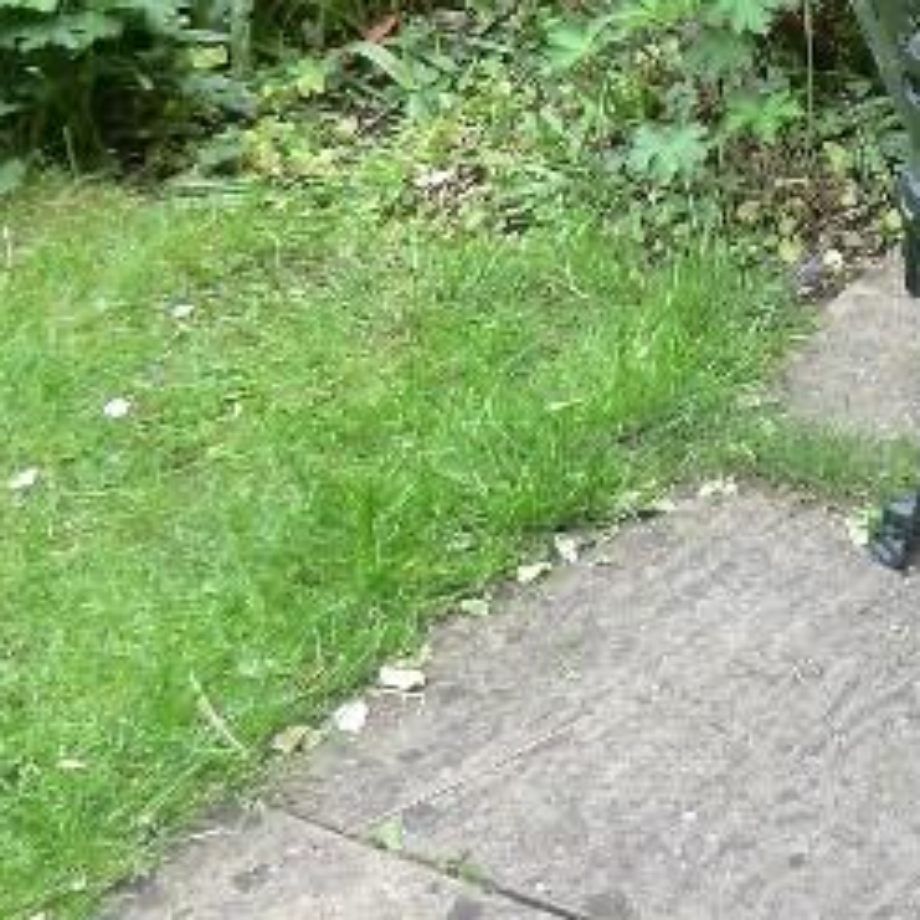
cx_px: 1177
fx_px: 2646
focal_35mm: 88
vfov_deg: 19.2
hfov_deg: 18.4
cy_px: 30
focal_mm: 4.3
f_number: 3.2
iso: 125
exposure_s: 1/60
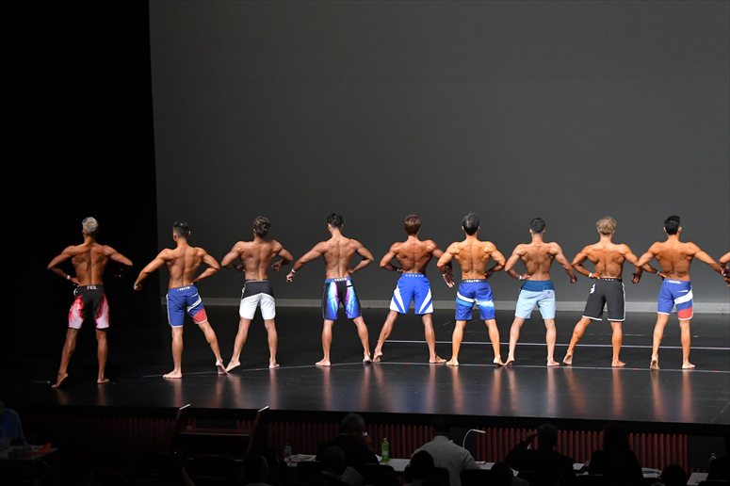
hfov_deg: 17.5
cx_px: 365
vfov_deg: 11.7
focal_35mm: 117
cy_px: 243
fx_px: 2371
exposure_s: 1/400
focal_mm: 78
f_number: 5.6
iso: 5000
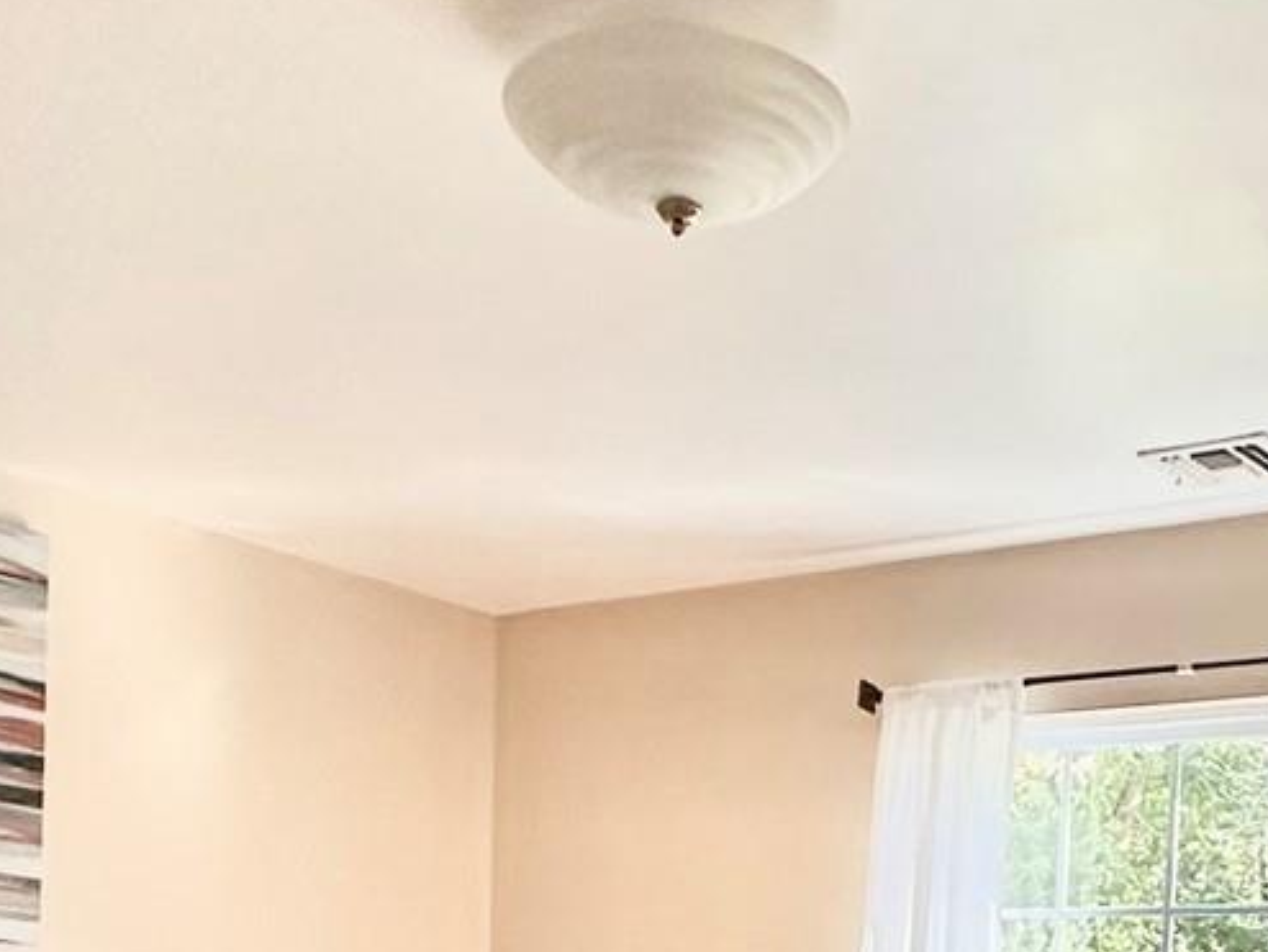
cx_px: 850
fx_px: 2126
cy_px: 1296
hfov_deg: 32.9
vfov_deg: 22.2
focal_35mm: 58
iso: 250
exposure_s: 1/120
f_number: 2.2
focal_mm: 2.22
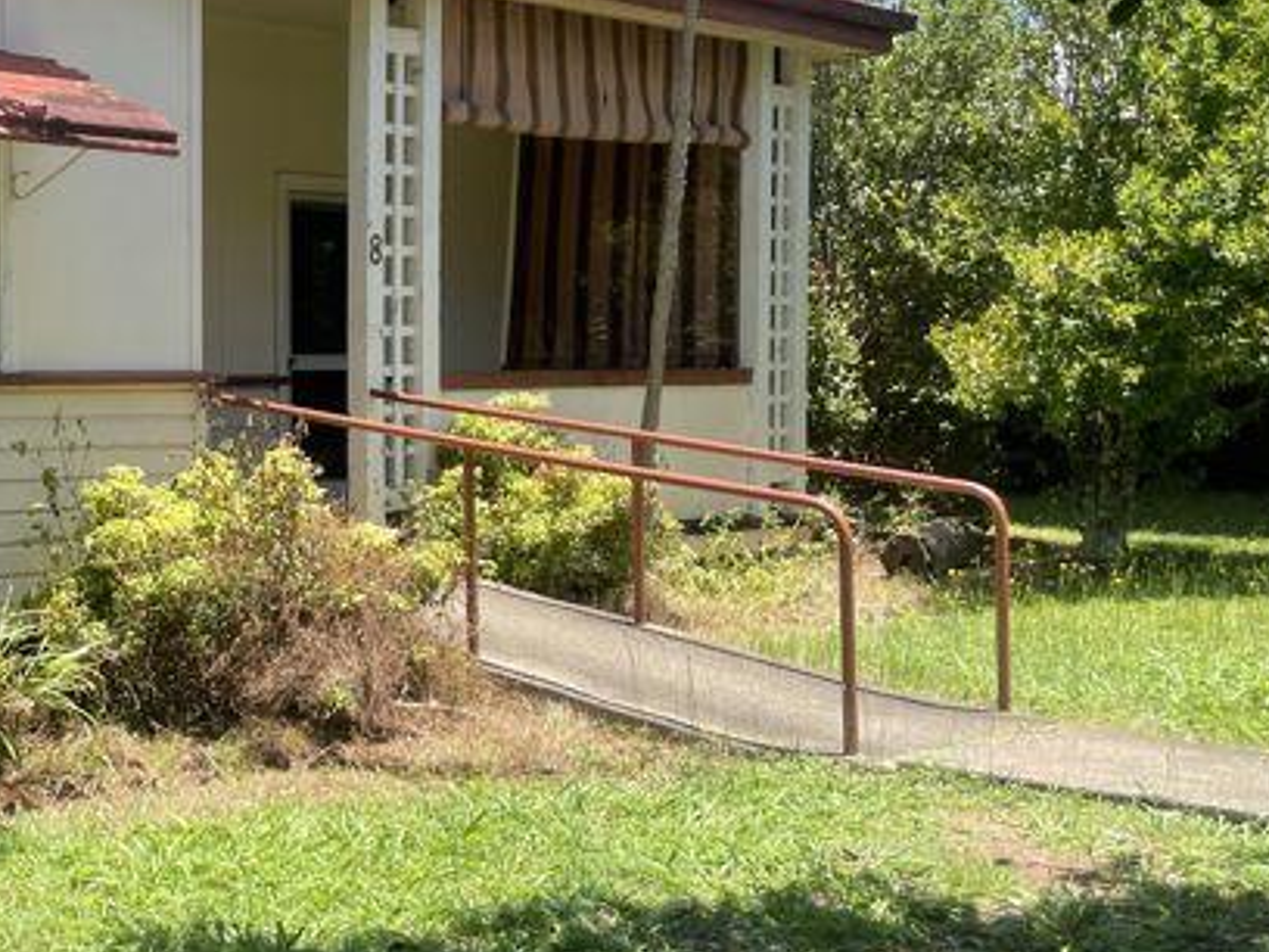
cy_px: 457
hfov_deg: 34.8
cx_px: 65
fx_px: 1870
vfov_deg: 28.6
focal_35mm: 51
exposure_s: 1/1289
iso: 32
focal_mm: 4.2
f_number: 1.6
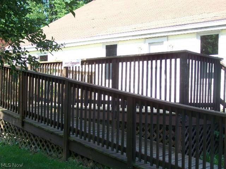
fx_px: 366
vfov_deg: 26.1
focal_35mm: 56
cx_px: 113
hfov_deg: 34.3
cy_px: 84
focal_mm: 9.3
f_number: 3.1
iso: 80
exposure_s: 1/250
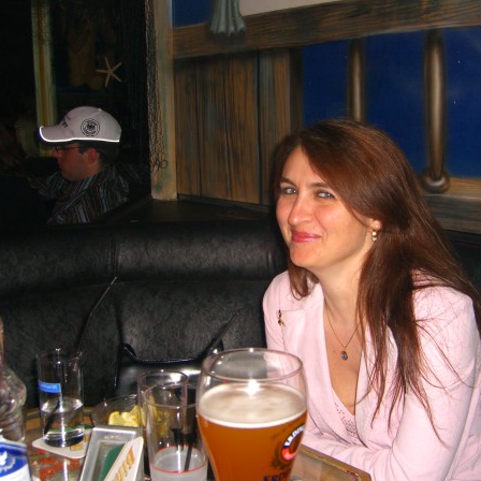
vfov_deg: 37.6
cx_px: 282
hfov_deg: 37.4
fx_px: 707
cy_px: 240
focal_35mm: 45
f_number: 2.8
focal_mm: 7.9
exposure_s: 1/60
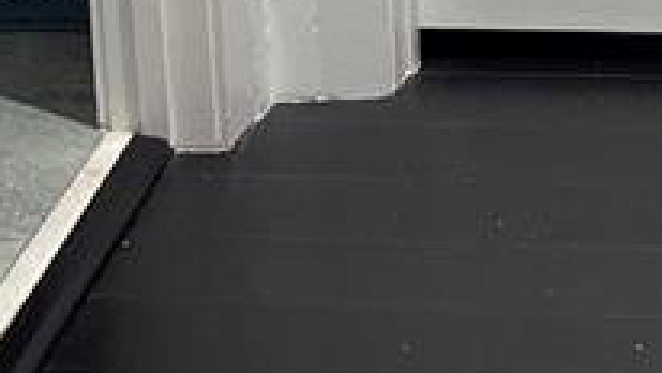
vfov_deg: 6.7
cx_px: 559
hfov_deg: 13.0
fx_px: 2897
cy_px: -714
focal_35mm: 165
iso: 80
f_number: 1.6
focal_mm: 5.1
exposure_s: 1/60
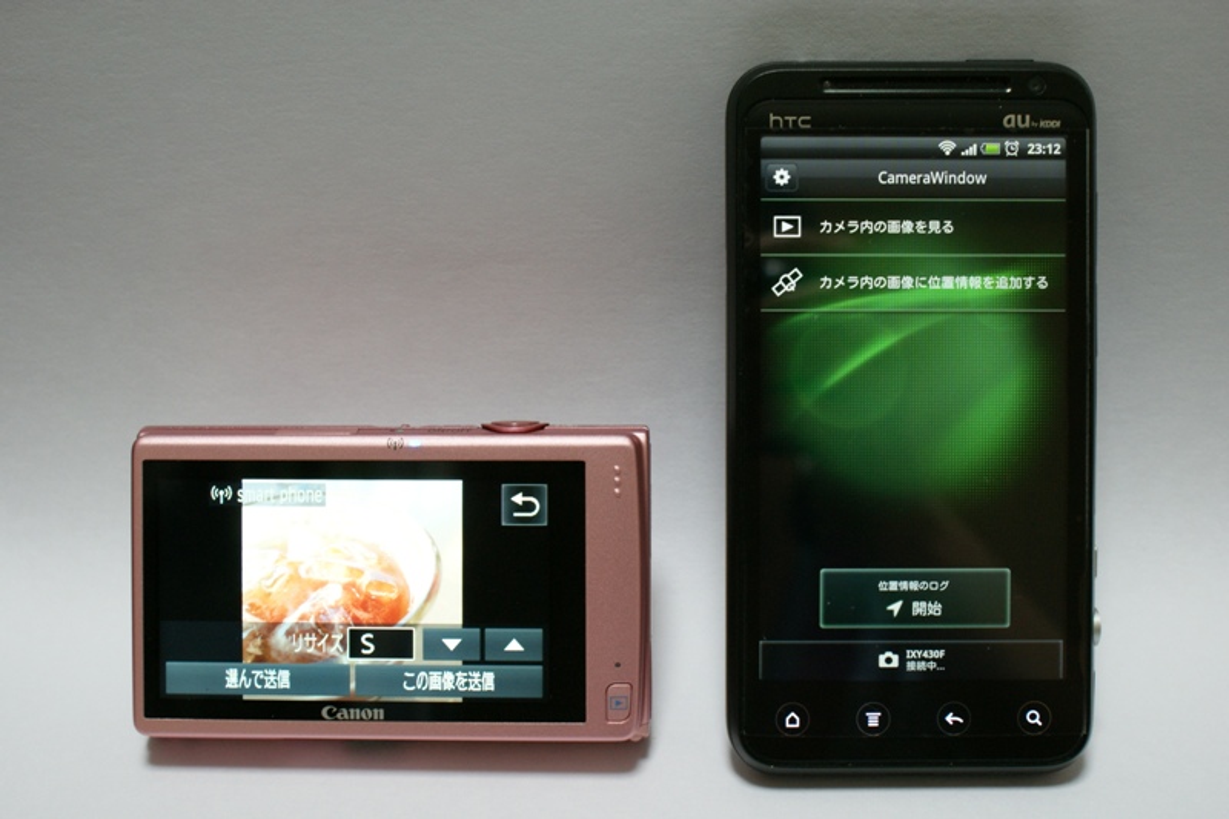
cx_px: 614
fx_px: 1536
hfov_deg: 43.6
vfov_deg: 29.9
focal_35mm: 45
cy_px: 410
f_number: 5
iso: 400
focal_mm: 30
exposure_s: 1/20
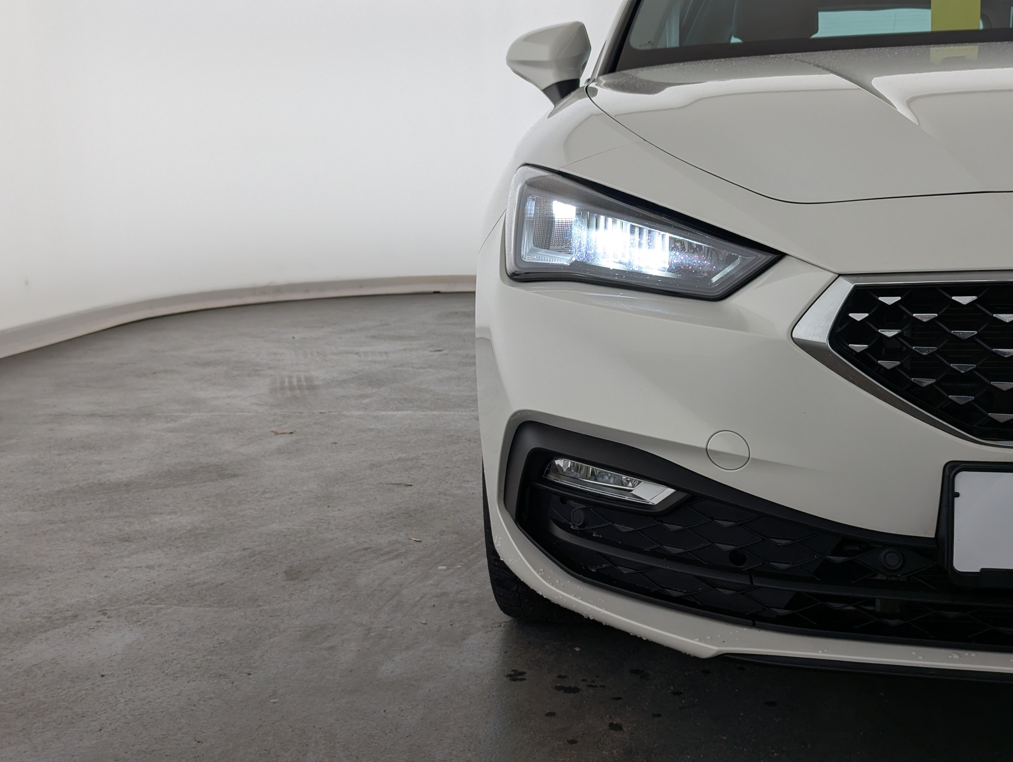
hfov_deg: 39.6
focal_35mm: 48
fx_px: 1407
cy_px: 381
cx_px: 506
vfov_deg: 30.3
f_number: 1.85
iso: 44
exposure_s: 1/469
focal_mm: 6.81
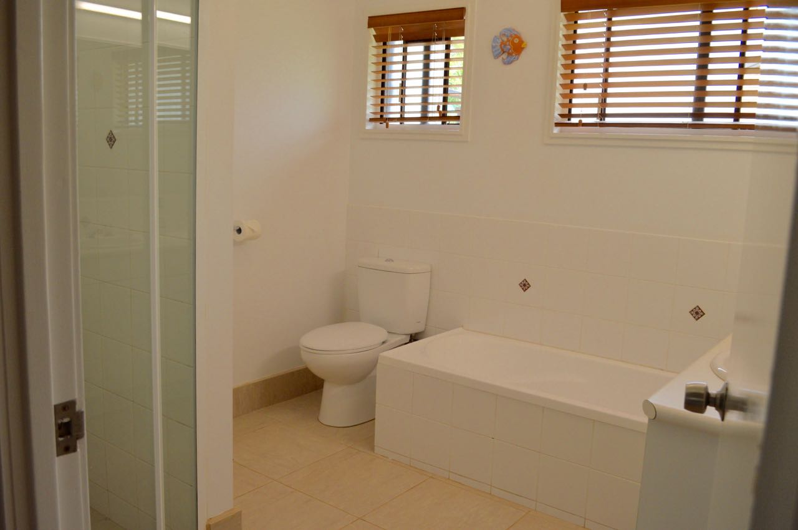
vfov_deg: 43.5
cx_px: 399
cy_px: 265
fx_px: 664
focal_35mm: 30
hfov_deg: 62.0
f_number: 5.6
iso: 400
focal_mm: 20
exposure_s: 1/125
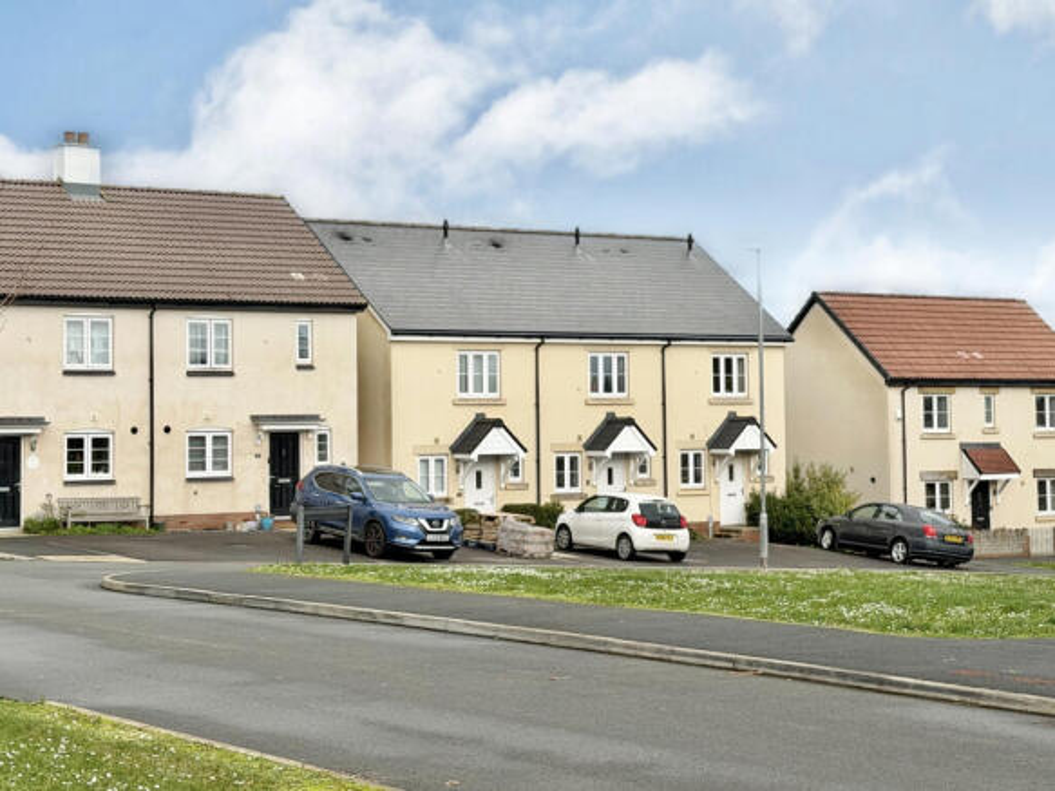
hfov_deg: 39.7
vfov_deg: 30.3
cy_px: 396
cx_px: 528
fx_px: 1463
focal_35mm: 48
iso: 64
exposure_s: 1/2033
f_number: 1.78
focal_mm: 6.76
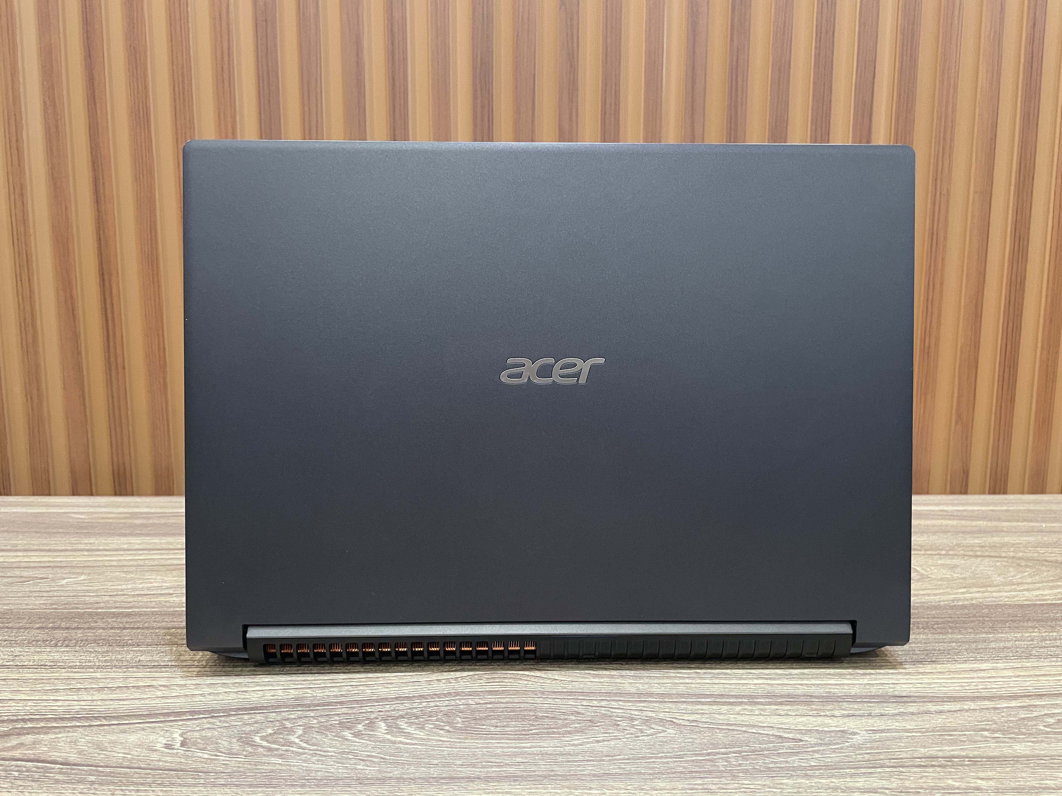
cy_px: 398
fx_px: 798
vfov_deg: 53.1
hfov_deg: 67.3
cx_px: 531
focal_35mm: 26
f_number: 1.6
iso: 400
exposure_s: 1/50
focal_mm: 4.2
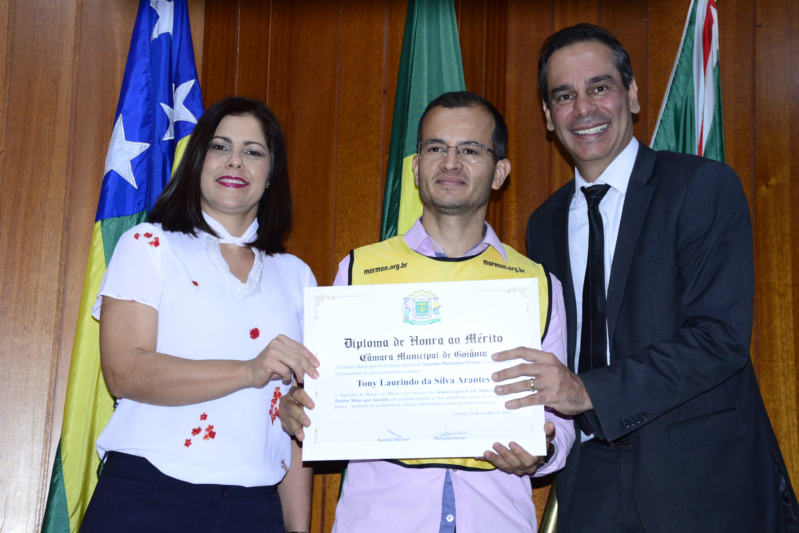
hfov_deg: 30.5
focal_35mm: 66
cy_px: 266
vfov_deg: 20.6
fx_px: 1465
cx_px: 400
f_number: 6.3
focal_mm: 66
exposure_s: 1/125
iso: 2000
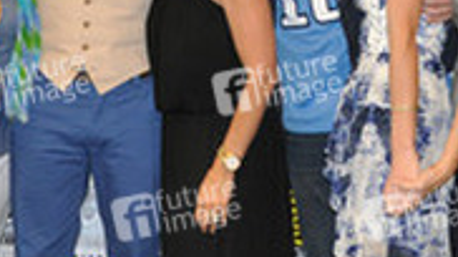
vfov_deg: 16.9
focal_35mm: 70
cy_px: 23
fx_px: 849
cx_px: 209
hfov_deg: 30.2
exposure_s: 1/60
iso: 1000
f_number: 4.5
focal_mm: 18
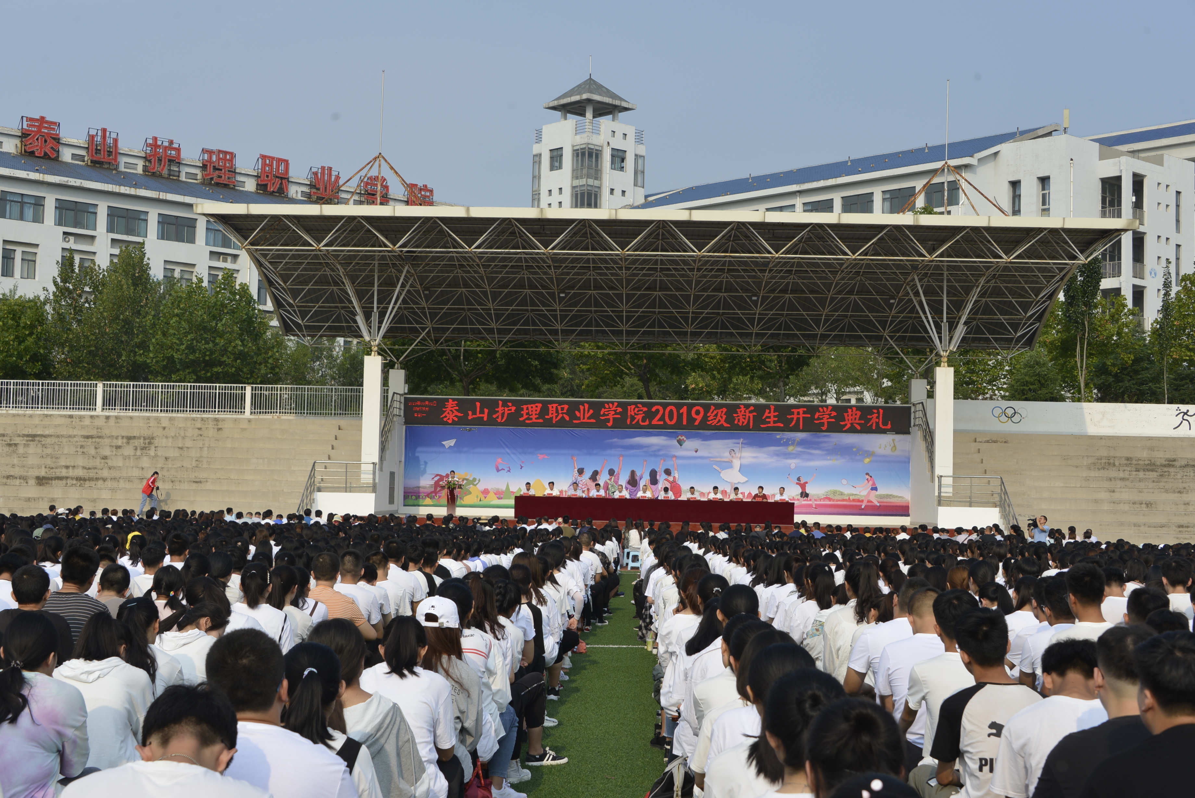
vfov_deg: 27.0
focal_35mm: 50
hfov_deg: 39.6
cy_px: 399
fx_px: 1660
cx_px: 598
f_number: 10
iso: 250
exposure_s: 1/400
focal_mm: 50
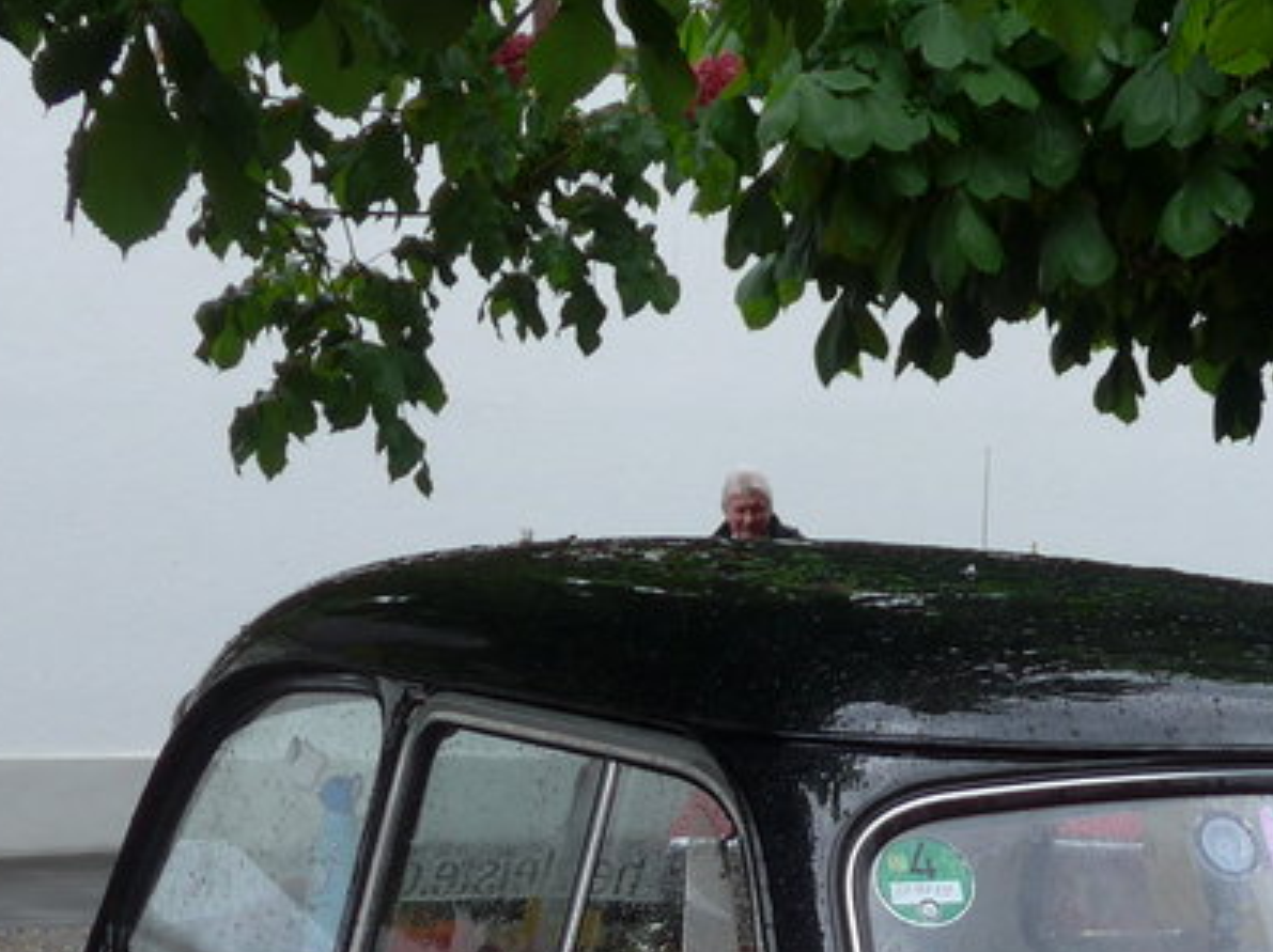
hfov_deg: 16.4
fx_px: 4336
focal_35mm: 118
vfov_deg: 12.0
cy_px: 1439
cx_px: 1260
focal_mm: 8
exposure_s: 1/160
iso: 80
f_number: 2.8
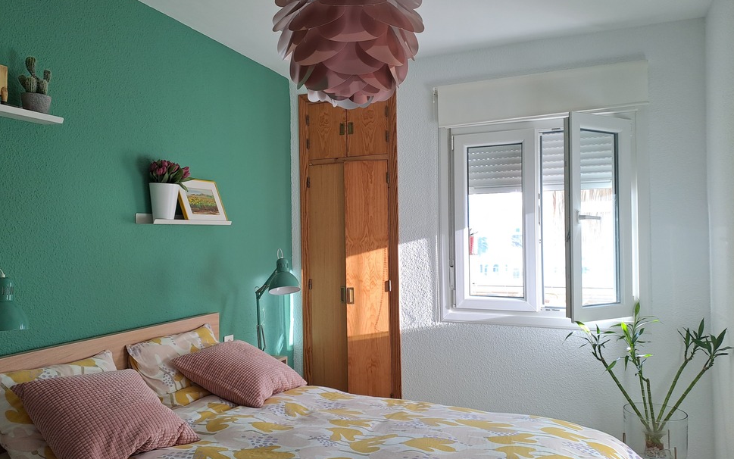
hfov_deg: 66.4
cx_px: 350
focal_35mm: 28
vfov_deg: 44.6
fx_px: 560
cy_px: 236
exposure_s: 1/100
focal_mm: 4.65
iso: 32
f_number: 1.8
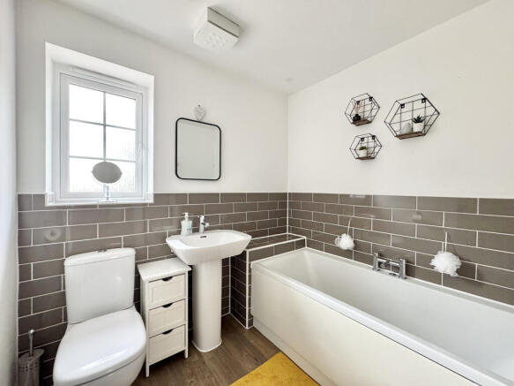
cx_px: 257
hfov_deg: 102.1
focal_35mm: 14
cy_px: 193
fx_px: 208
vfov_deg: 85.7
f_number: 2.2
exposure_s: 1/67
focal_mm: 2.22
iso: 320
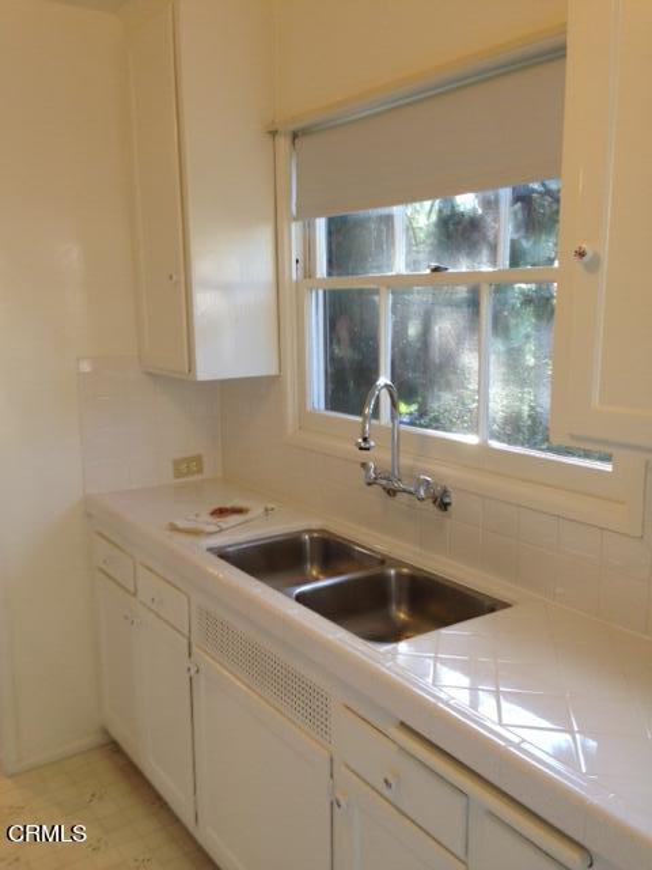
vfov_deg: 55.4
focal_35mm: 33
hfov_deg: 42.9
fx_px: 829
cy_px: 435
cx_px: 326
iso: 64
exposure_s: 1/40
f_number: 2.4
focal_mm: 4.12
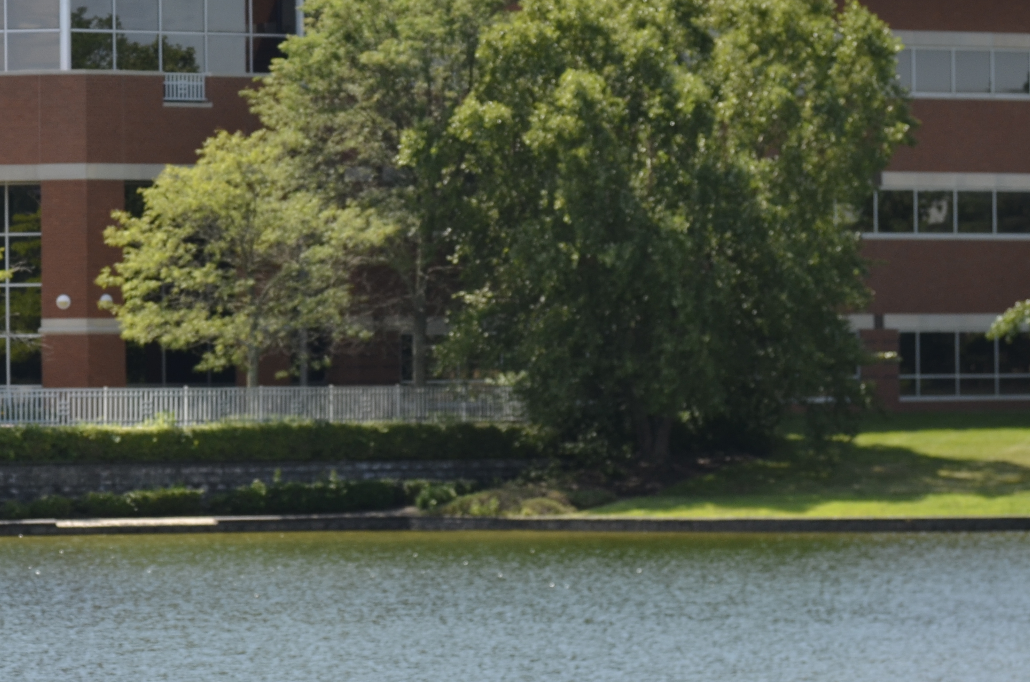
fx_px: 6538
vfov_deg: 6.0
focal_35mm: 229
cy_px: 283
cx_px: -33
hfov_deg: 8.9
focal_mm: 72
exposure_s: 1/2000
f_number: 3.5
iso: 200
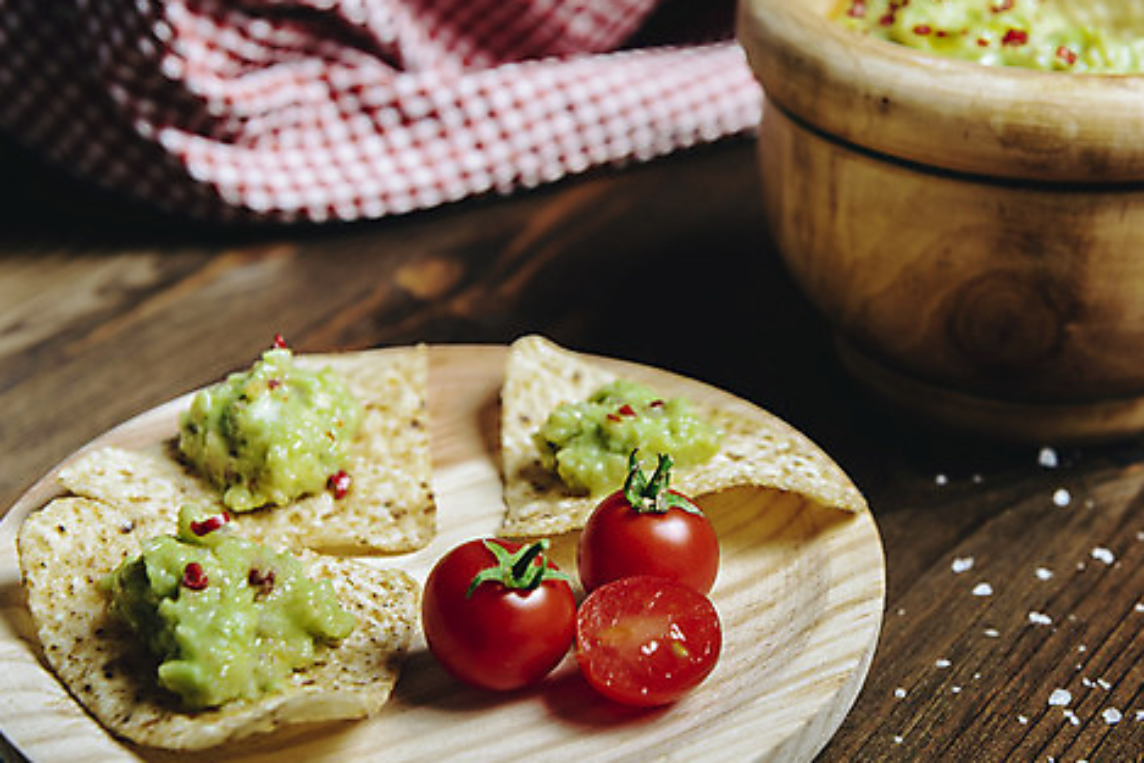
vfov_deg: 21.2
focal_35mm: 64
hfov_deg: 31.3
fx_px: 2034
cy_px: 300
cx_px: 707
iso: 100
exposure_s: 1/125
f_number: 6.3
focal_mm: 50
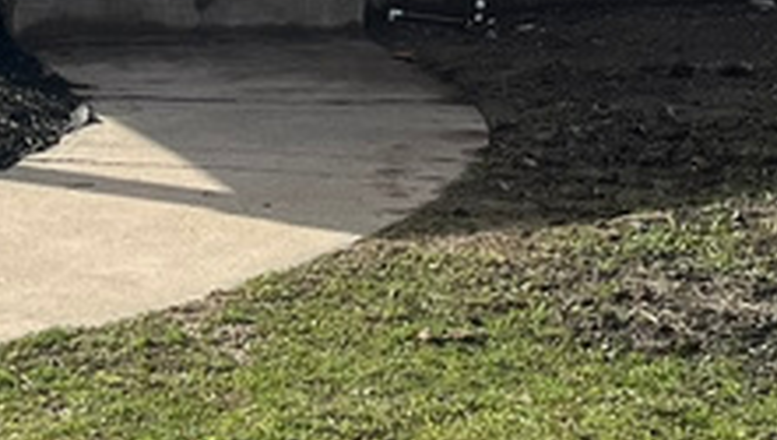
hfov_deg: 16.2
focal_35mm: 131
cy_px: -422
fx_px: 2703
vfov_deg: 8.8
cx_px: 151
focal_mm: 5.1
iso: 50
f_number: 1.6
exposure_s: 1/3745
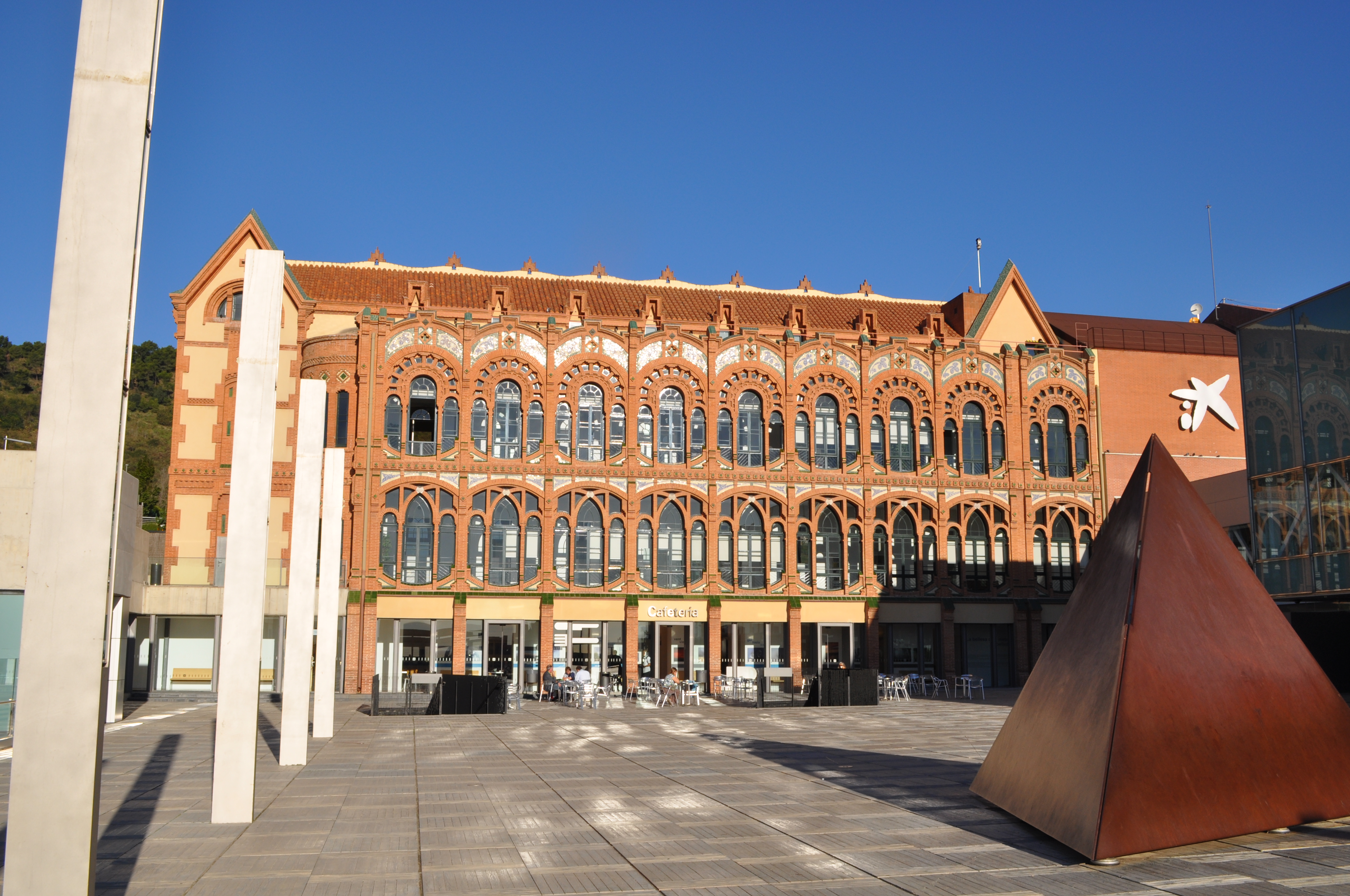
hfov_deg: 57.3
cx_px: 675
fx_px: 1236
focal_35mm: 33
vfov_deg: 39.9
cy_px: 448
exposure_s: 1/200
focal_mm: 22
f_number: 14
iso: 200
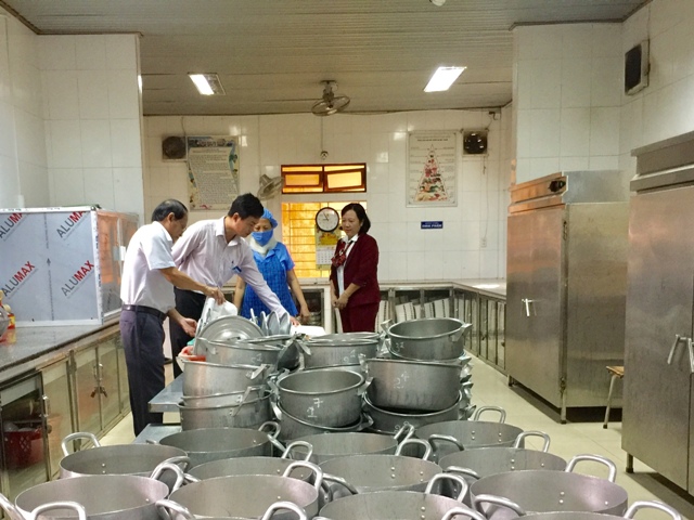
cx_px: 347
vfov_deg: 48.2
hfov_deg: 61.7
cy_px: 260
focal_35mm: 29
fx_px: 581
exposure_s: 1/10
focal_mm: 4.15
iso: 125
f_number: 2.2
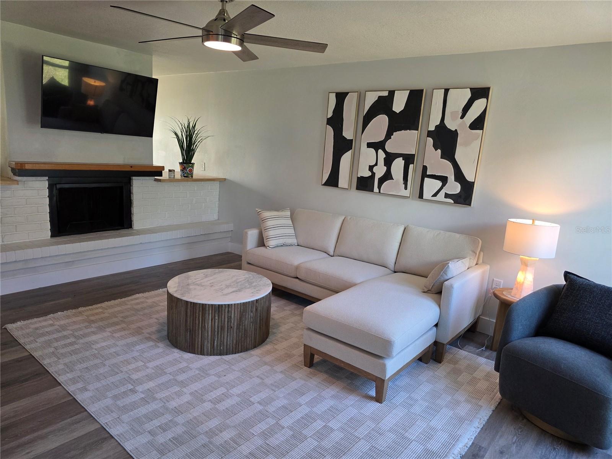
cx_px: 306
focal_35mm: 23
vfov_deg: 58.9
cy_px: 230
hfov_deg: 73.9
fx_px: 407
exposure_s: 1/120
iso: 160
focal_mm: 6.3
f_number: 1.7
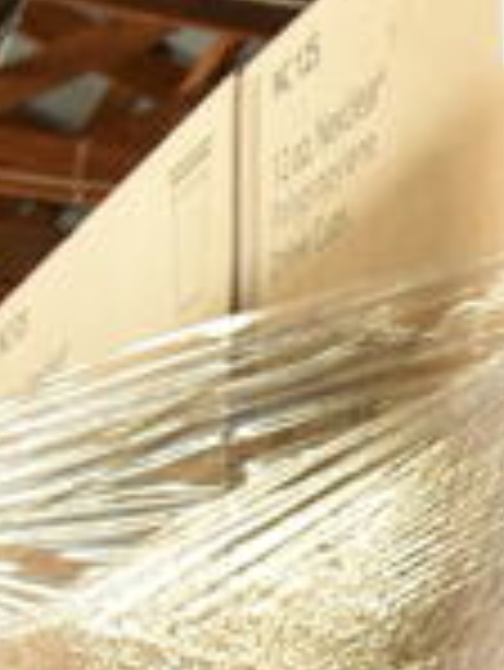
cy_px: 1189
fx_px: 3082
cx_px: 1336
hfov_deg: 8.3
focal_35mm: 159
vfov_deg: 11.5
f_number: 3.5
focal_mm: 18
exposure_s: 1/125
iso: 1400
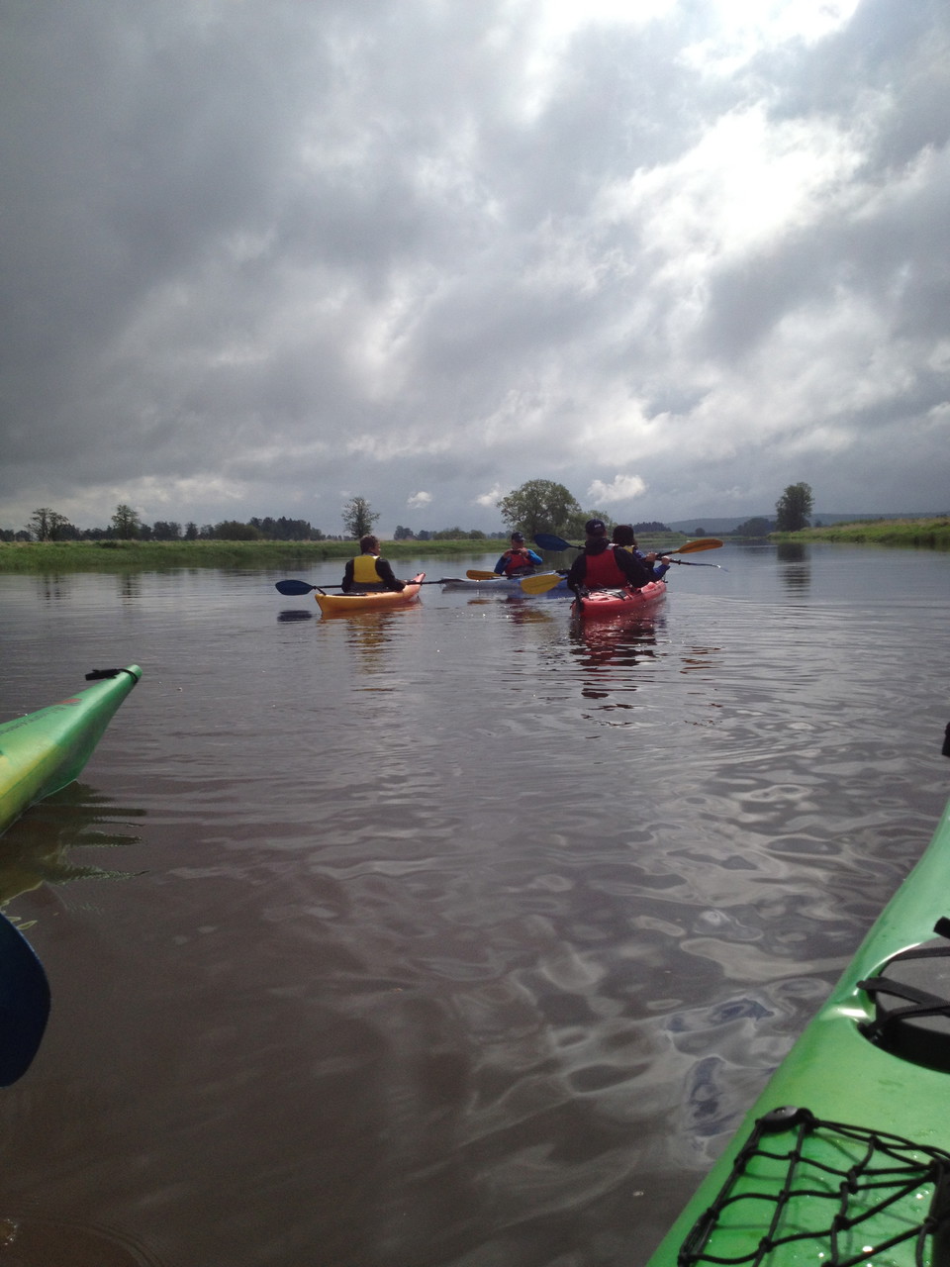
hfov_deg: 40.7
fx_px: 1281
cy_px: 634
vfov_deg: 52.6
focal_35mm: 35
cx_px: 475
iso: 50
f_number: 2.4
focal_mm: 4.28
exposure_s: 1/3953
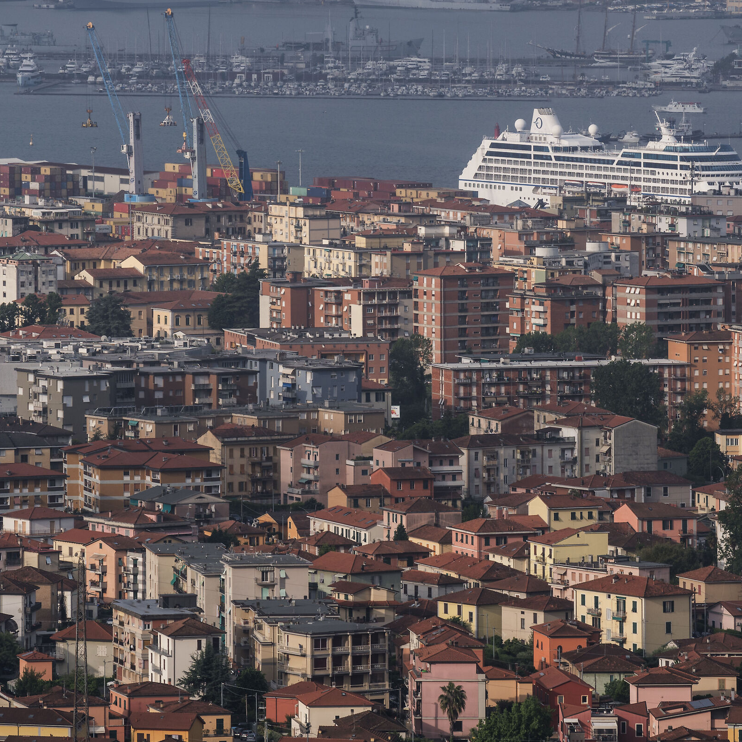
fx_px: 8100
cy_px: 371
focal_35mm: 334
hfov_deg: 5.2
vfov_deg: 5.2
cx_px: 468
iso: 100
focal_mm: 174
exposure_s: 1/125
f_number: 11
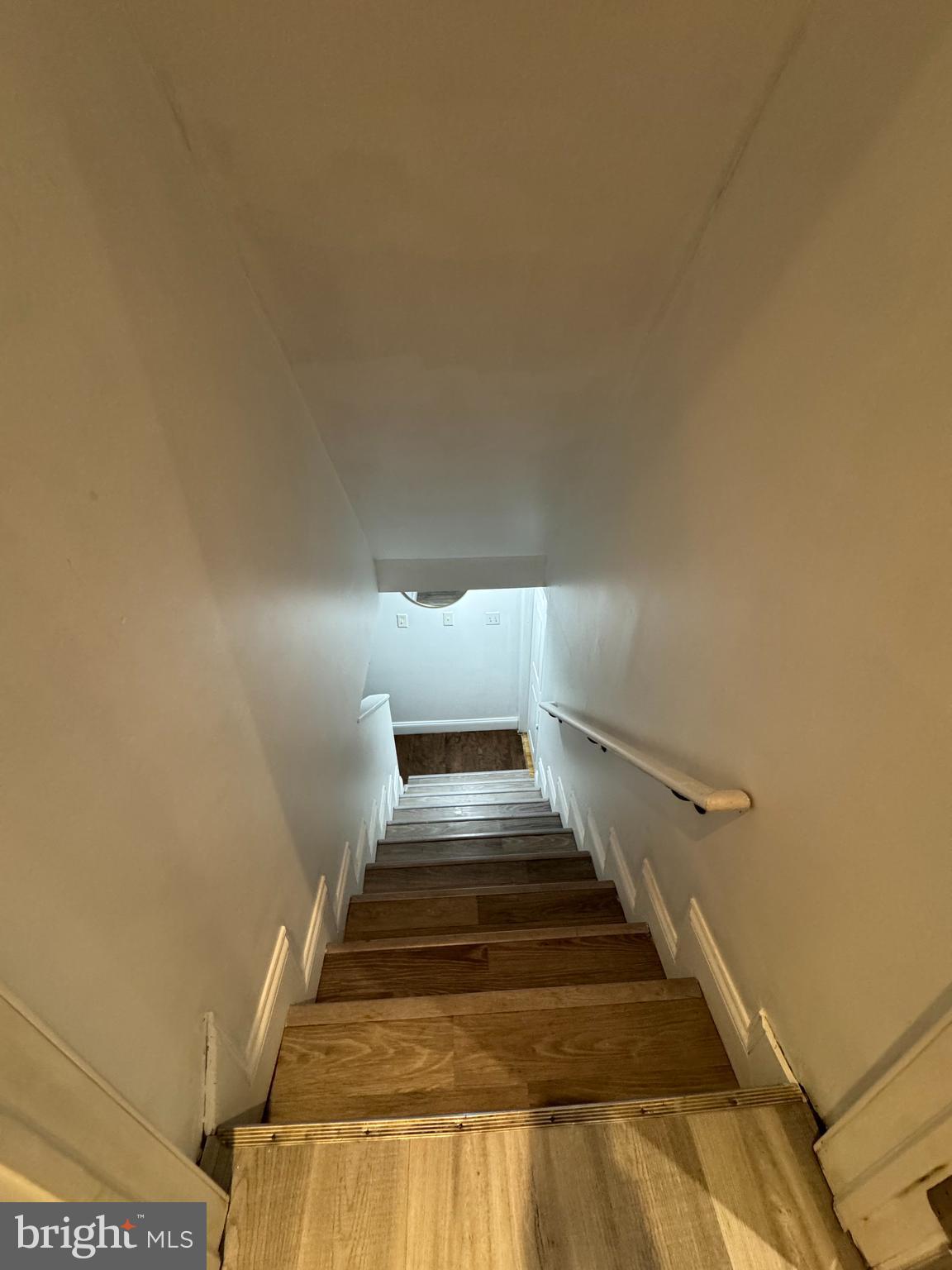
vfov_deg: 102.1
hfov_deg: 85.7
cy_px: 635
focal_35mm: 14
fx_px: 513
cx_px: 476
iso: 320
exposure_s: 1/60
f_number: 2.2
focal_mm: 2.22
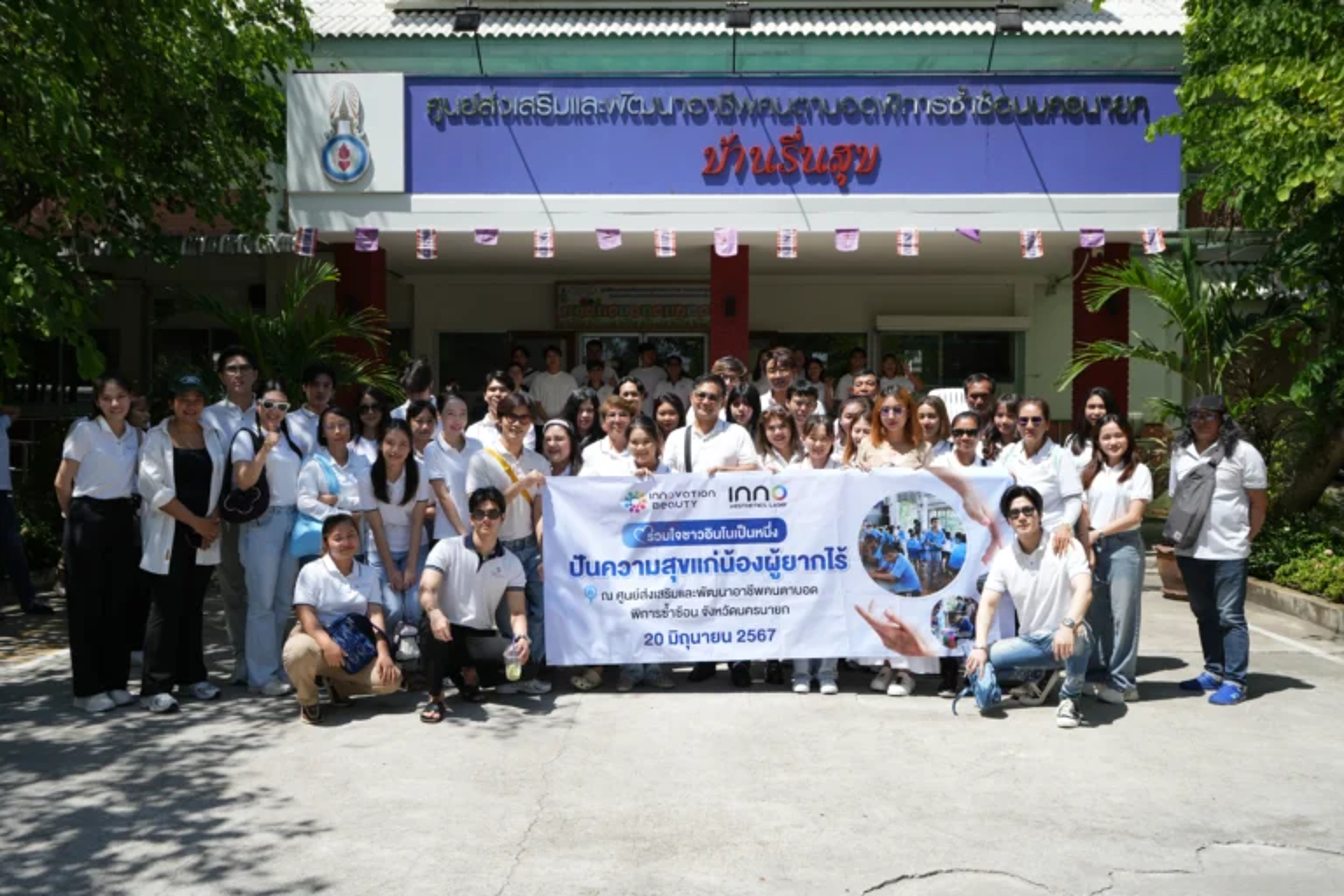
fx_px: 1157
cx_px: 672
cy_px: 448
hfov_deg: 60.3
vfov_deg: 42.3
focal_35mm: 31
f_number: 5
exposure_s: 1/800
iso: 160
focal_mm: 31
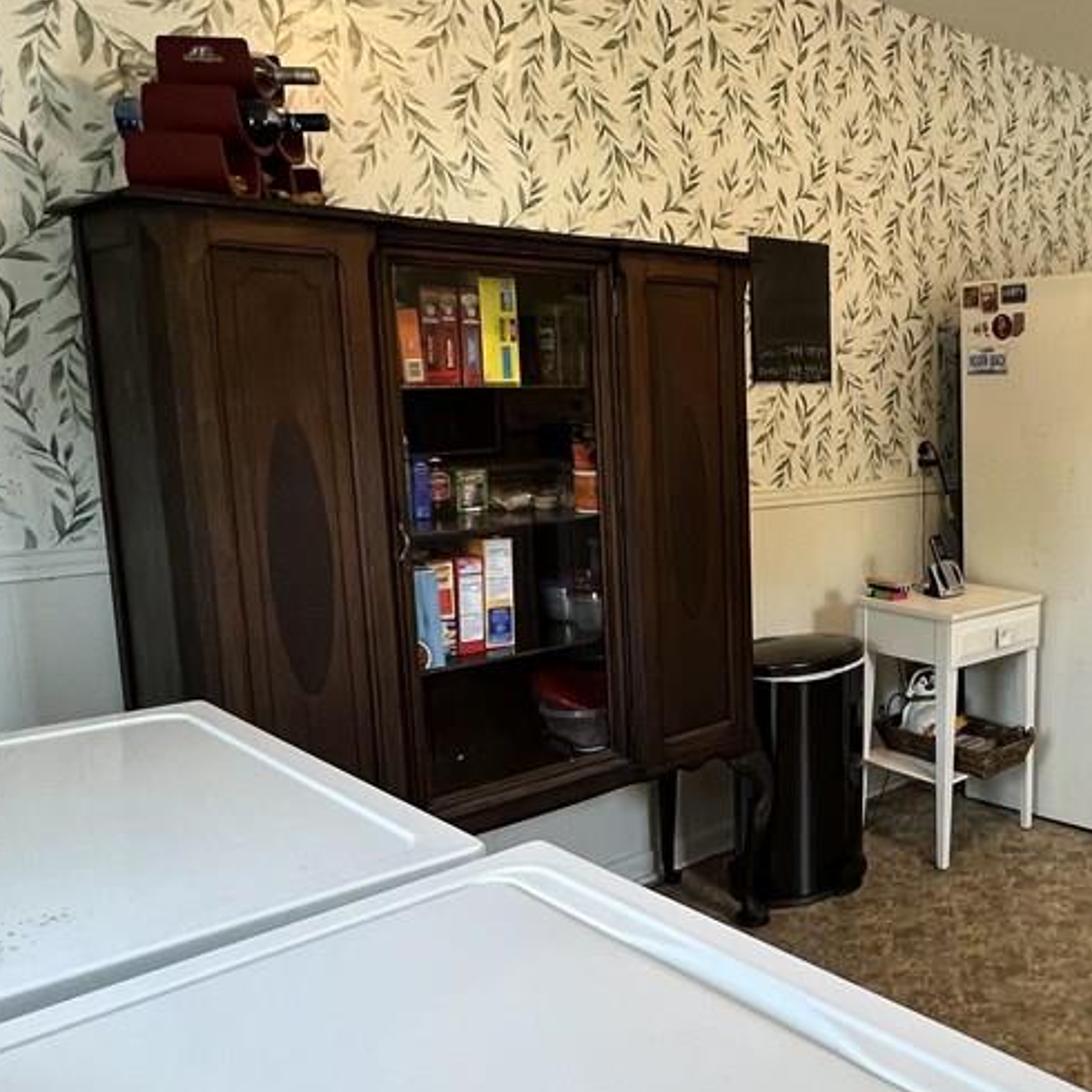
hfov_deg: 47.9
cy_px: 530
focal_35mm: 30
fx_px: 1071
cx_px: 1003
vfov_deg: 54.0
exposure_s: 1/60
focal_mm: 1.57
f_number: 1.8
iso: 160
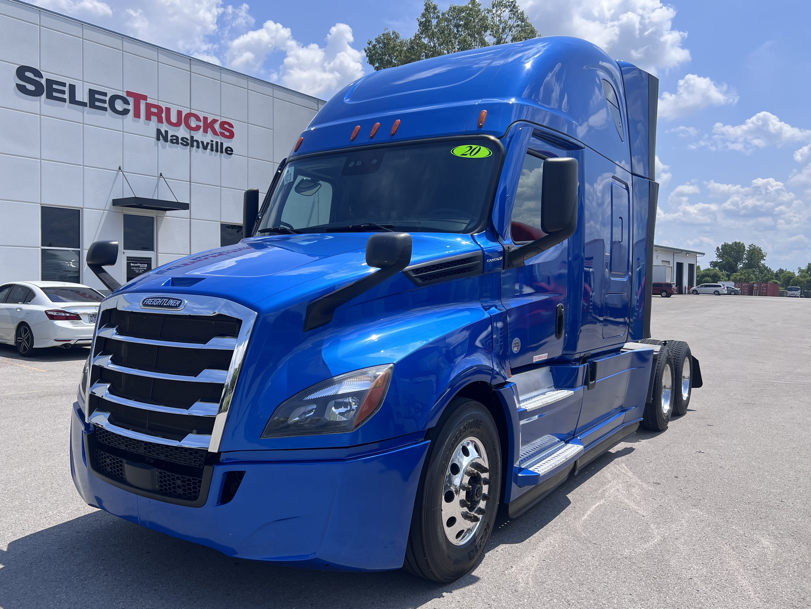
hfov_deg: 63.4
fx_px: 656
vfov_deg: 49.7
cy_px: 298
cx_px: 383
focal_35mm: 28
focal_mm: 5.7
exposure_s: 1/4444
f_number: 1.5
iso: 50
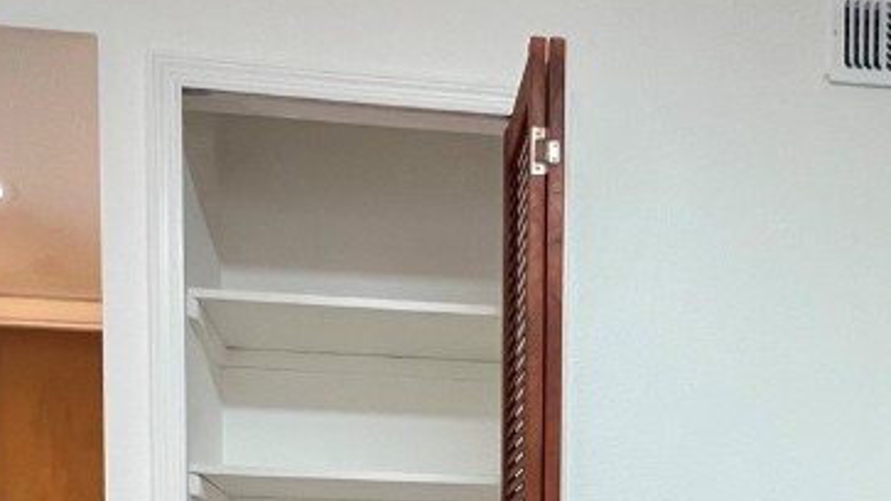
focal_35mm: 40
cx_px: 560
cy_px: 697
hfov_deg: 50.0
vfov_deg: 24.7
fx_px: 945
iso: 250
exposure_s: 1/120
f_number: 1.8
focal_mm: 1.57
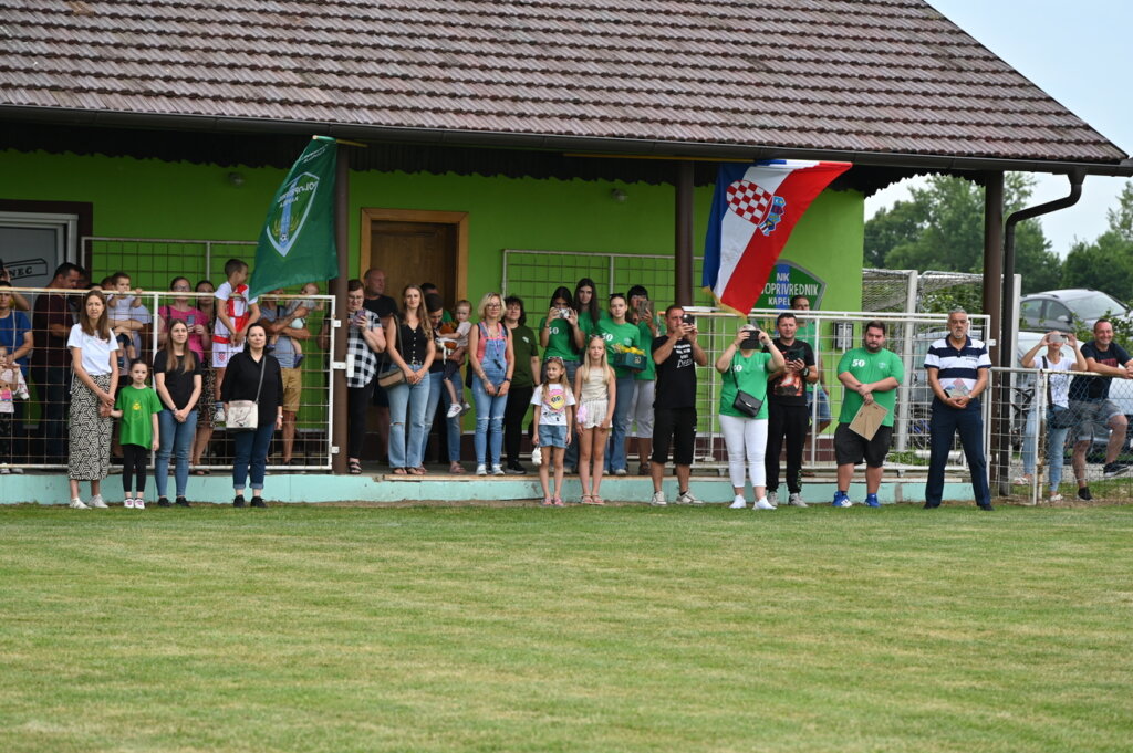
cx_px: 566
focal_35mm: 120
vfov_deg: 11.4
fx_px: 3774
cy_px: 376
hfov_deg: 17.1
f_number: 5
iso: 160
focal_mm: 120
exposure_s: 1/160
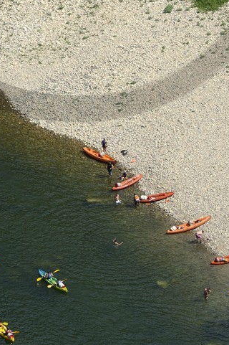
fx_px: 4768
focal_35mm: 499
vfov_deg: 4.1
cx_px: 75
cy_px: -102
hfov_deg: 2.8
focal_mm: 150
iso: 200
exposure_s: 1/250
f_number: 13
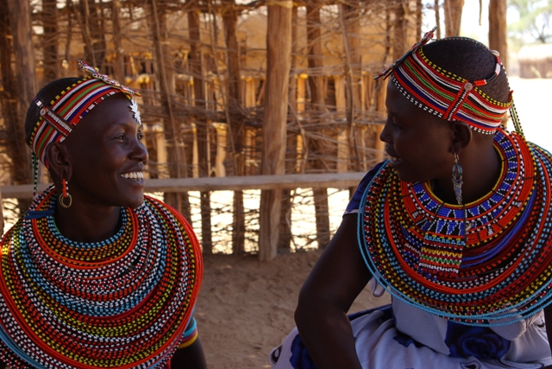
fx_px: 874
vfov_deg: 23.8
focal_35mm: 57
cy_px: 184
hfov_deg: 35.0
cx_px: 276
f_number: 6.7
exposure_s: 1/125
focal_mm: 38
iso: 200
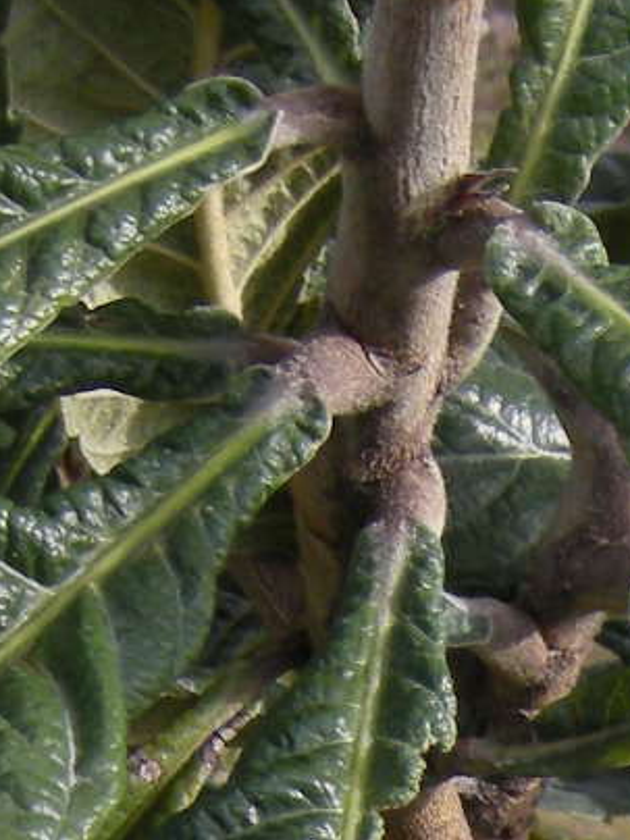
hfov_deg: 7.1
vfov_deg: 9.0
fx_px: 5047
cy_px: 1674
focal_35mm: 208
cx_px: 800
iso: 64
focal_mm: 7.5
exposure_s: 1/98
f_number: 3.8
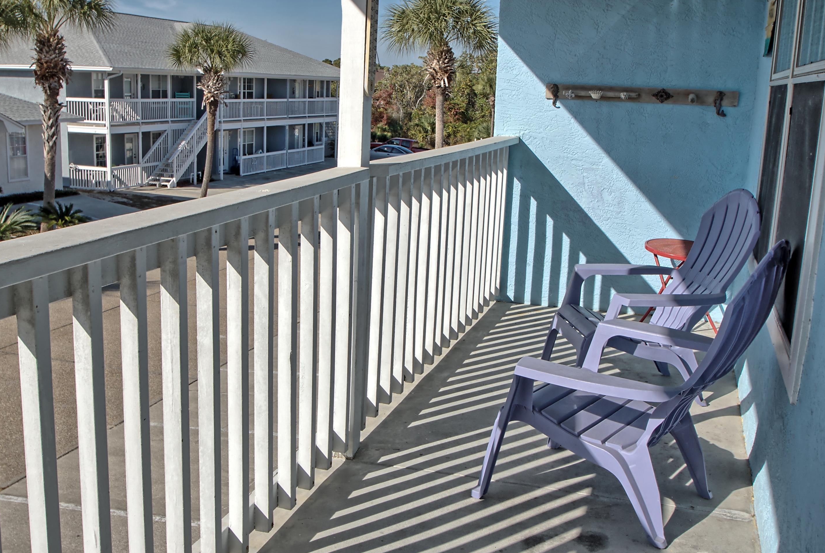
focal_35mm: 38
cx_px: 395
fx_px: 872
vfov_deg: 35.2
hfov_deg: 50.6
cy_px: 285
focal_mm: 24
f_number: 11
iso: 200
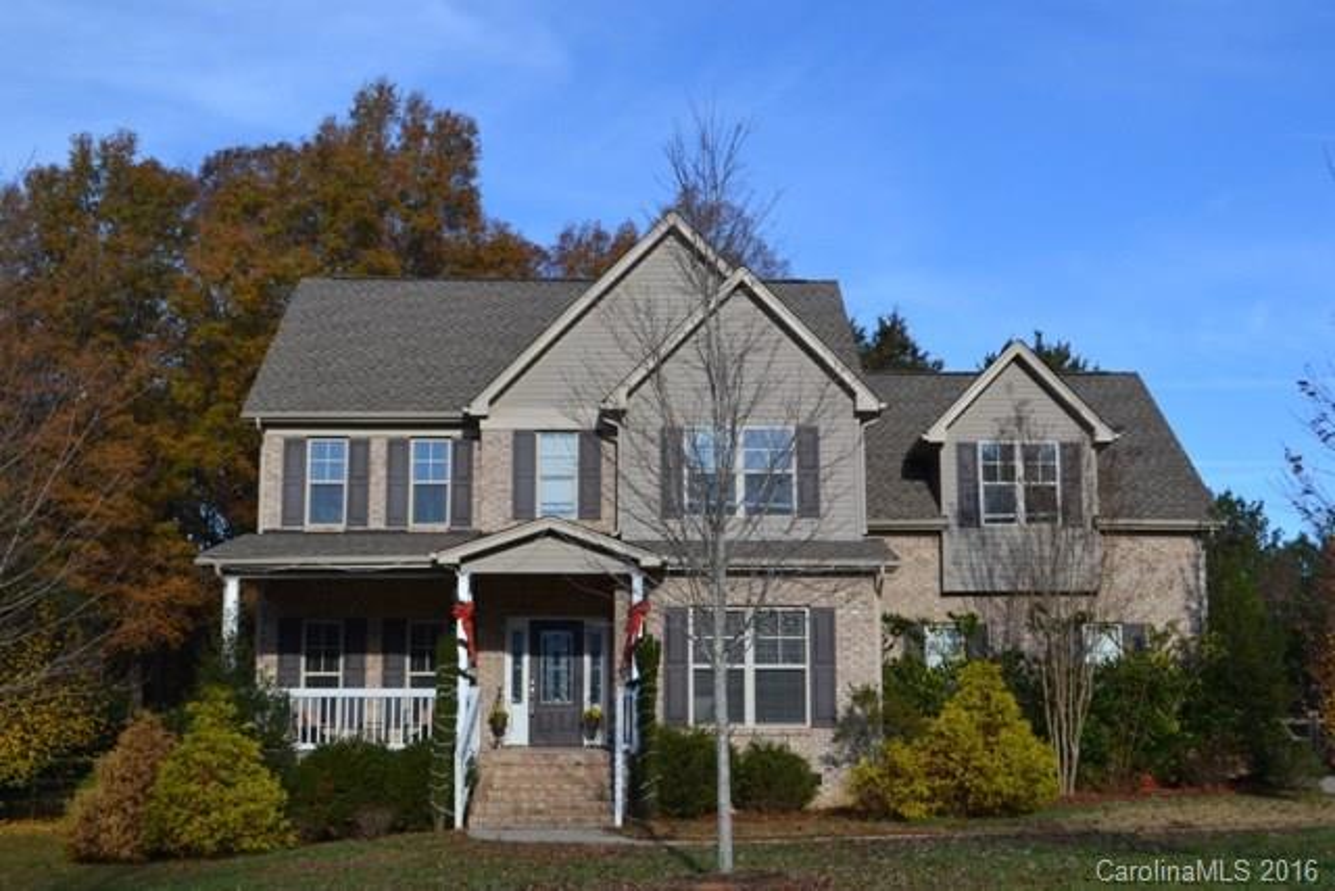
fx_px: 1780
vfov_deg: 28.1
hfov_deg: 41.1
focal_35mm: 48
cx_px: 668
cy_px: 446
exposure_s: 1/200
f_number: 7.1
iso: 100
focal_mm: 32
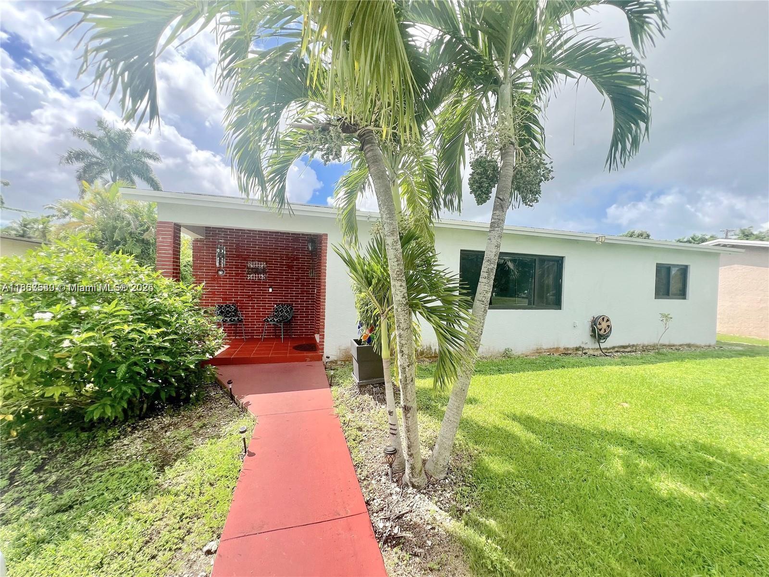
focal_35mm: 13
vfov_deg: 89.9
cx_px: 384
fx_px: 289
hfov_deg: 106.2
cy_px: 288
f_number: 1.8
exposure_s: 1/774
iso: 32
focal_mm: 1.57
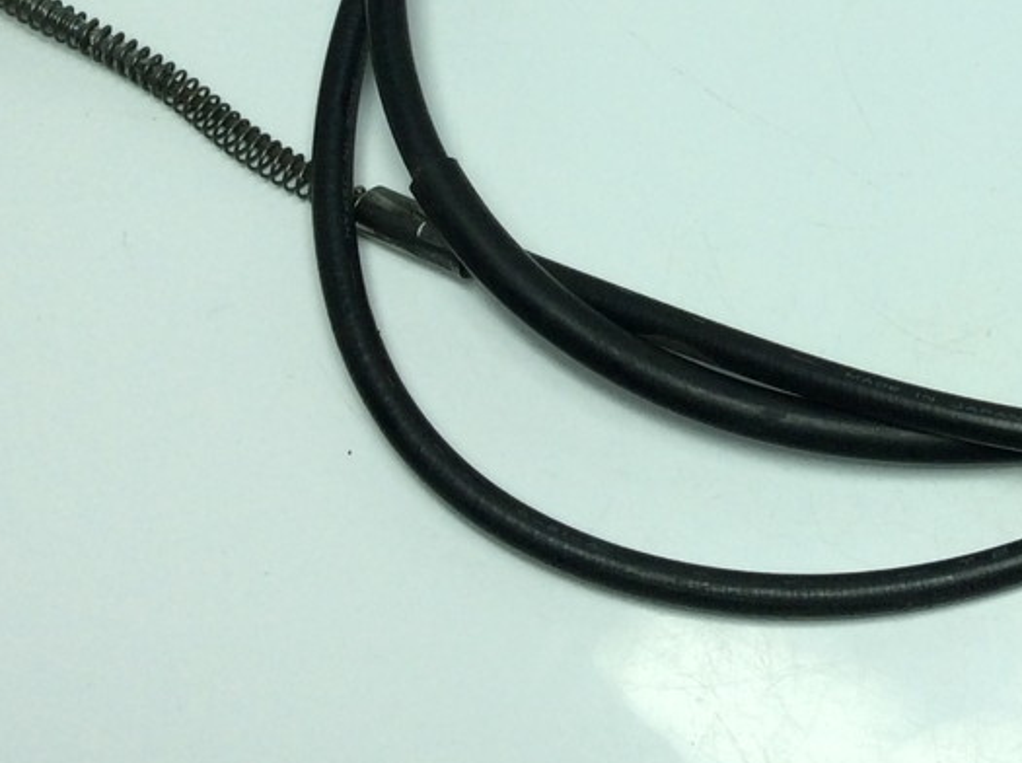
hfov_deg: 23.9
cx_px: 1028
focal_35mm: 78
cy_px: -21
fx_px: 2299
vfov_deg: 18.3
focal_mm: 3.3
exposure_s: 1/622
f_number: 2.4
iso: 32
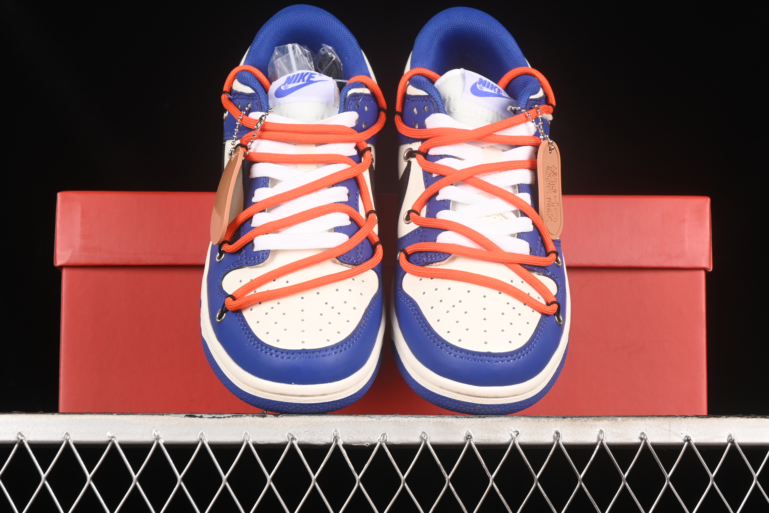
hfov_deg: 27.0
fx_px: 1602
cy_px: 256
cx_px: 384
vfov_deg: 18.2
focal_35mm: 75
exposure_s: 1/80
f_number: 7.1
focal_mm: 50
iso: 160
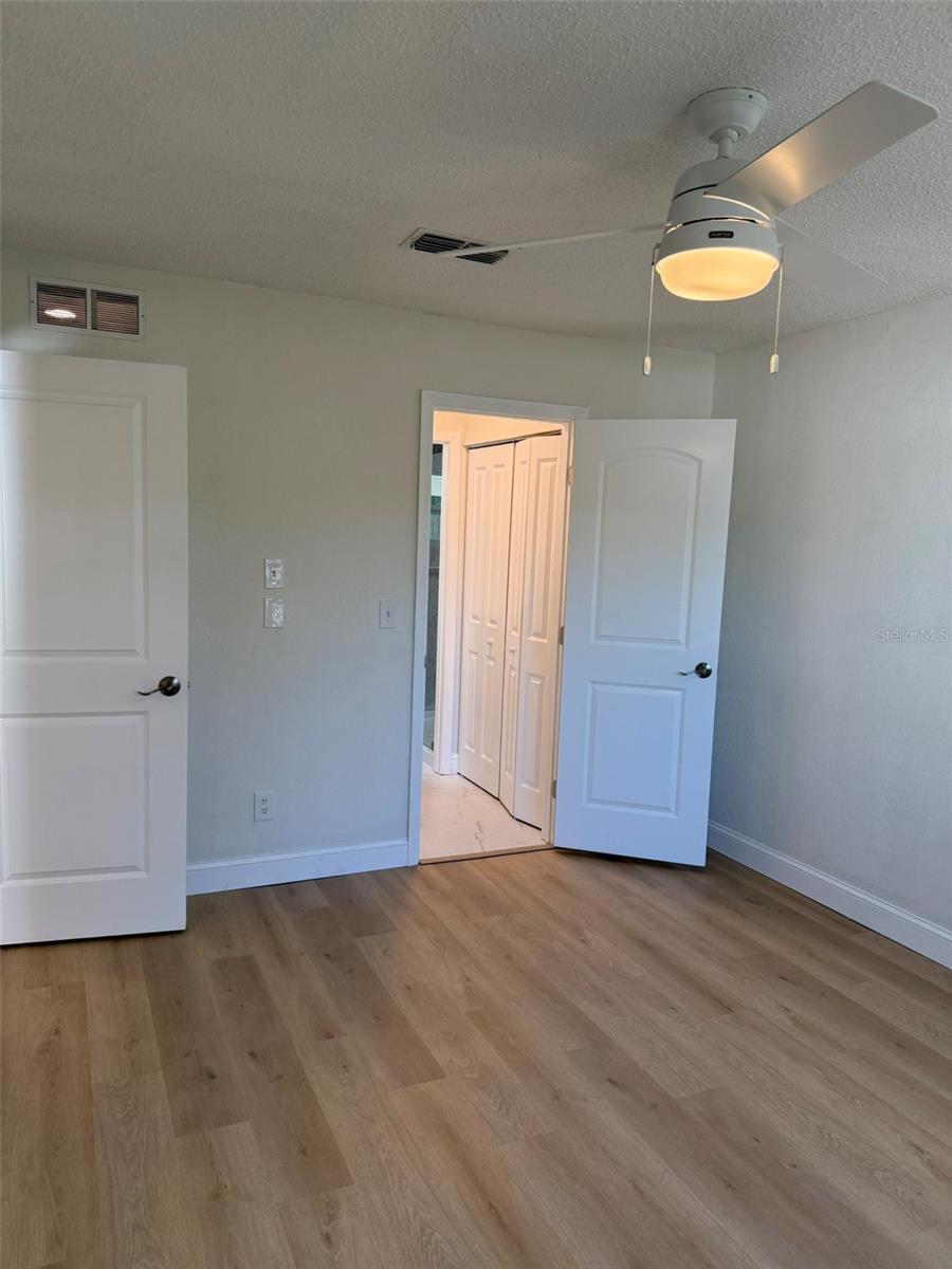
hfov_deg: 56.8
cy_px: 634
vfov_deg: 71.6
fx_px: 880
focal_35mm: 24
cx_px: 476
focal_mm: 6.76
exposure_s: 1/236
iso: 160
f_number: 1.78
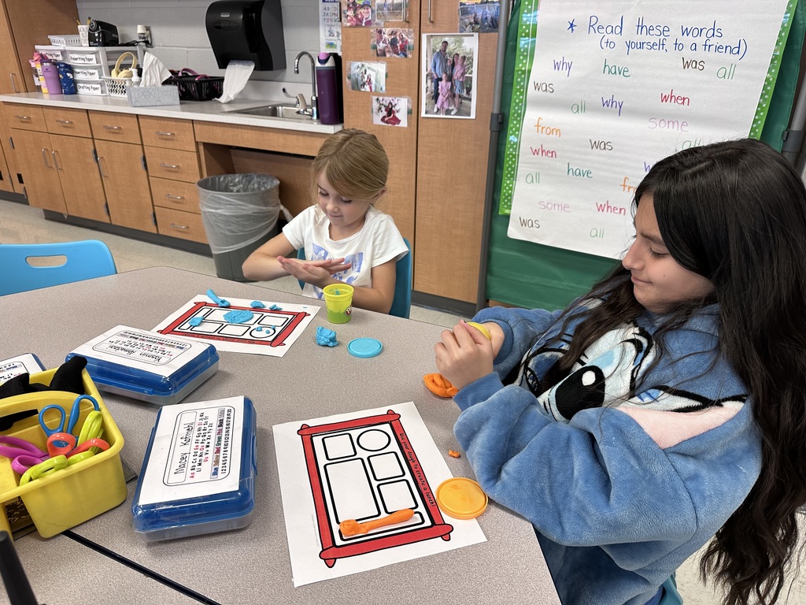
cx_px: 403
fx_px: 559
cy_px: 302
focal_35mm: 24
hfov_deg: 71.6
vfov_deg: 56.8
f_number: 1.78
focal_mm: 6.86
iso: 125
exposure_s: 1/60
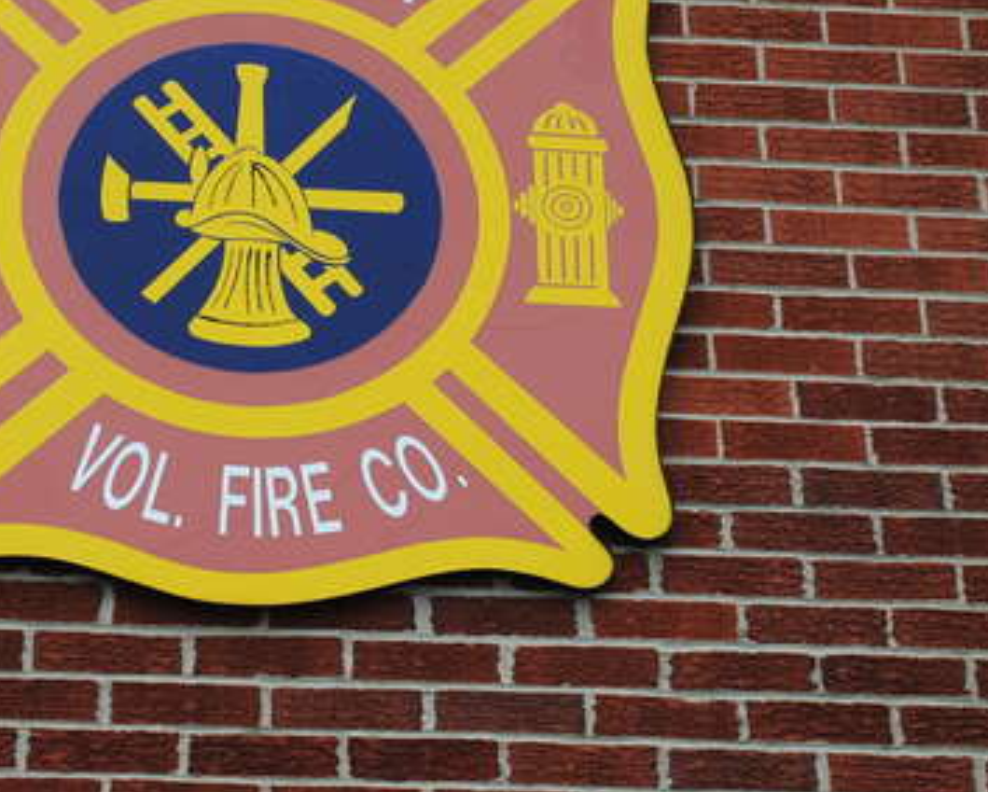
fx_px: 3366
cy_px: 186
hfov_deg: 16.6
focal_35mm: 115
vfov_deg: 13.4
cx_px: 246
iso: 100
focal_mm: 36
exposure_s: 1/250
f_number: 8
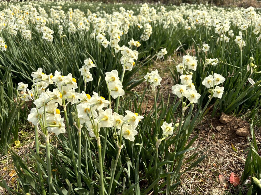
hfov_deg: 67.3
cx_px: 130
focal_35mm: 26
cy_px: 98
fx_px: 196
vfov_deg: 53.1
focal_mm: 5.96
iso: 50
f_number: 1.6
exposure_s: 1/2075
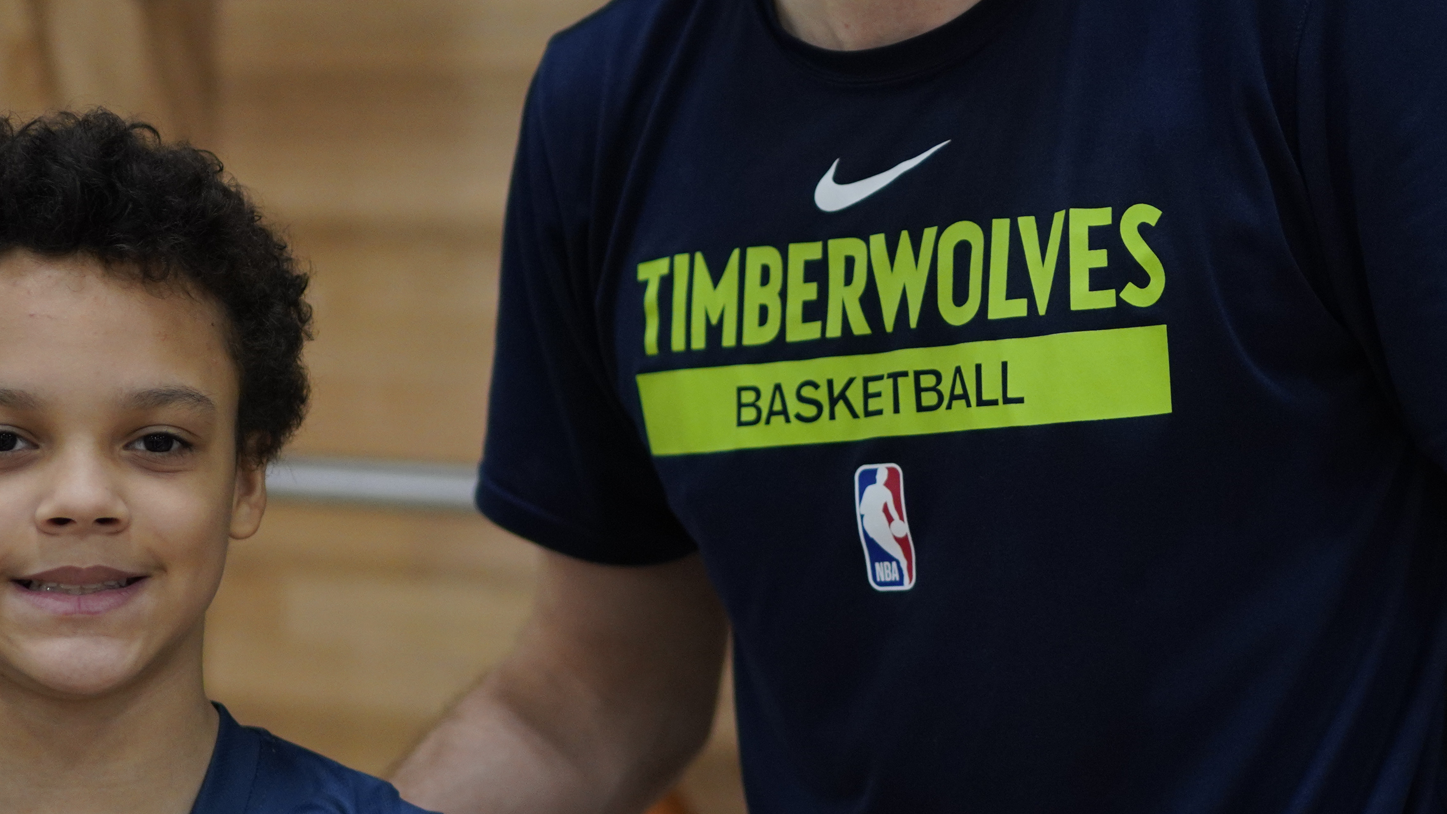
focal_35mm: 99
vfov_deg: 12.2
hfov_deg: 21.6
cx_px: 712
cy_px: 303
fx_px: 3798
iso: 640
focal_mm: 35
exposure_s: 1/1000
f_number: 1.4
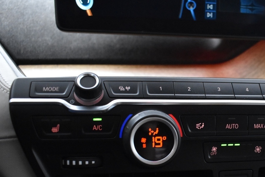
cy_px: 137
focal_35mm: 49
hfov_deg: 38.7
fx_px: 361
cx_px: 215
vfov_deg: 27.1
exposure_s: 1/25
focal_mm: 18
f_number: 3.5
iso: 3200
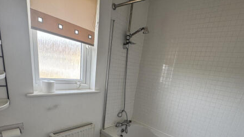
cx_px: 127
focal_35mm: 20
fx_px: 129
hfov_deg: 86.6
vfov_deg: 52.9
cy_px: 105
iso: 100
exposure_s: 1/99
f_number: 2.2
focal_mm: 2.22
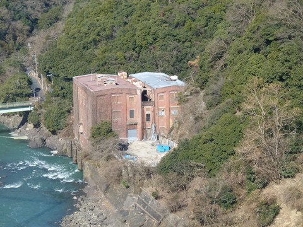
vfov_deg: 14.4
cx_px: 152
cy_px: 114
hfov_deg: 19.1
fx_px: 902
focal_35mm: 103
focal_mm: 18.5
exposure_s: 1/640
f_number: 4
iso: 100
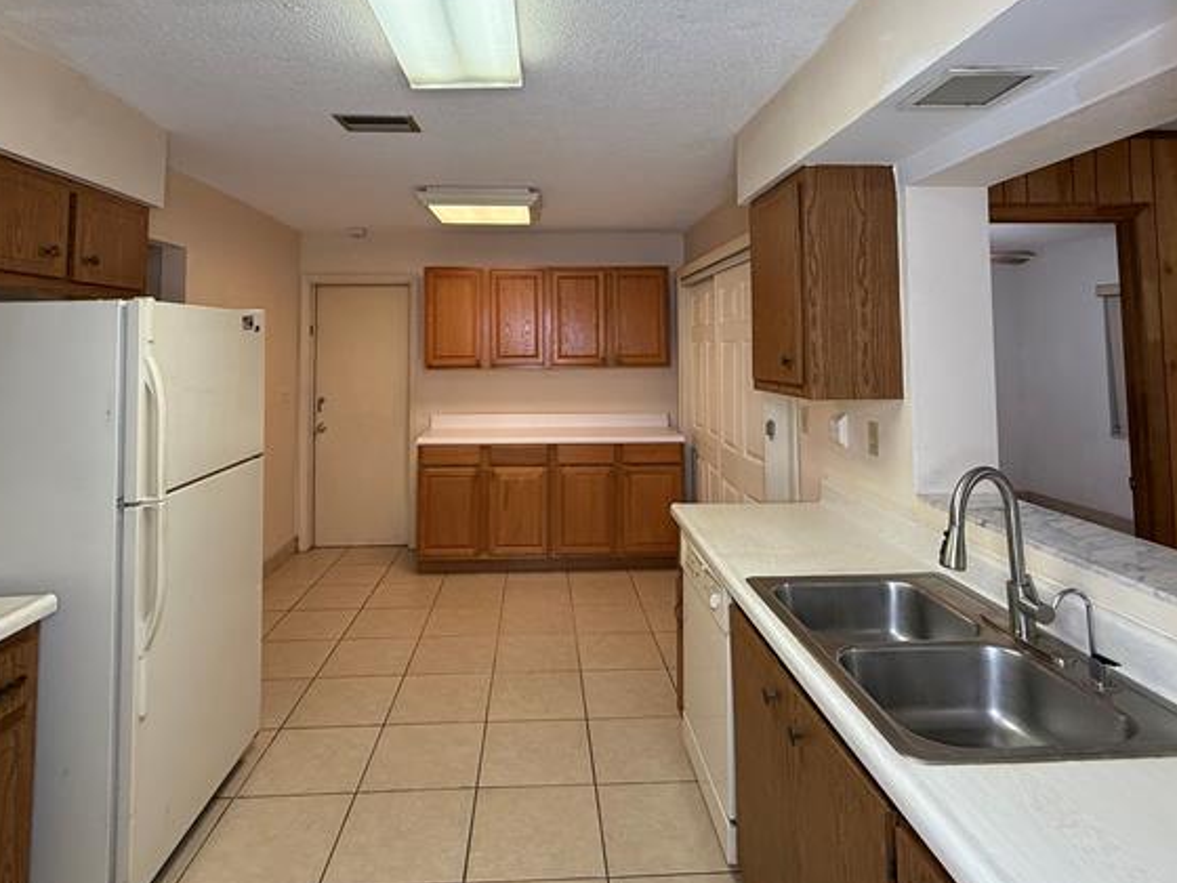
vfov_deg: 64.4
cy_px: 301
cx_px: 576
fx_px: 680
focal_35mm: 20
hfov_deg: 81.7
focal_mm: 2.22
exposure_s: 1/120
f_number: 2.2
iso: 160
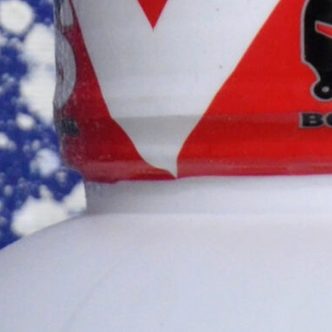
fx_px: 6413
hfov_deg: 3.0
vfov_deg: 2.9
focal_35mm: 591
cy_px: 944
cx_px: 452
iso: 1000
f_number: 9
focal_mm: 70
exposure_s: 1/125
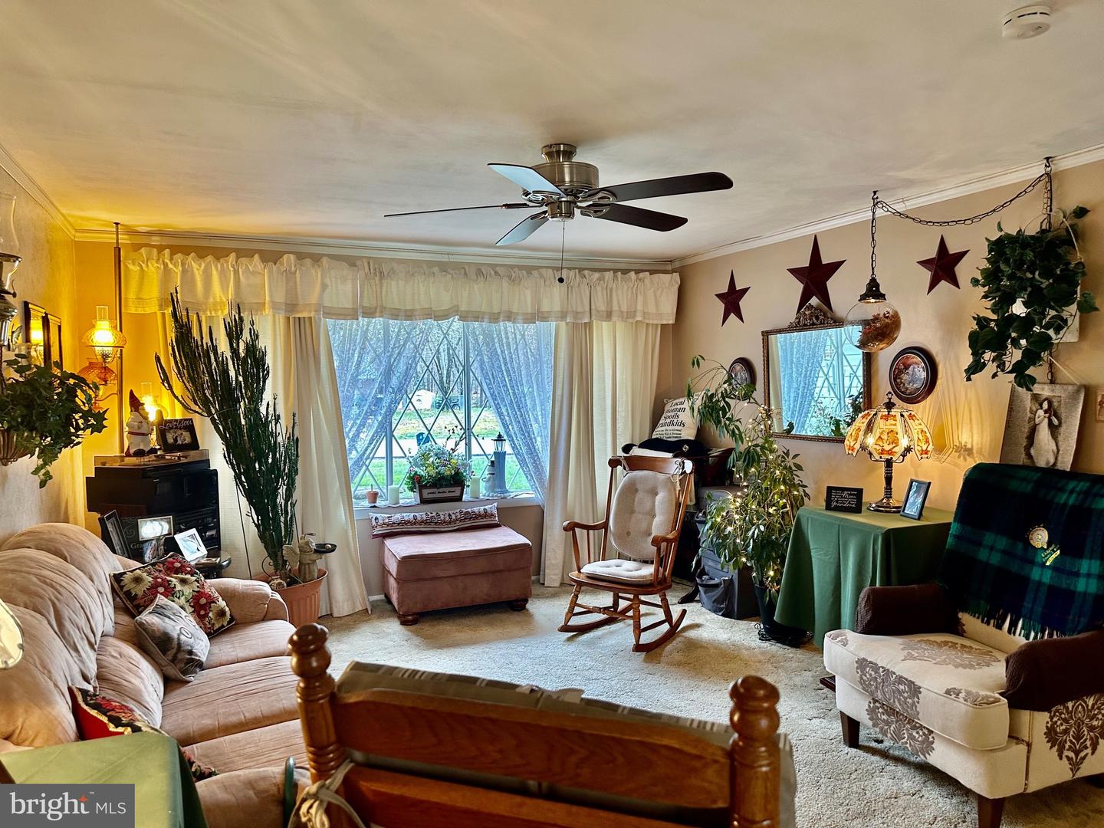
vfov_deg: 56.8
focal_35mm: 24
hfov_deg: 71.6
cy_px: 414
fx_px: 765
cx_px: 552
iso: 160
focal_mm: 6.86
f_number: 1.78
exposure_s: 1/60
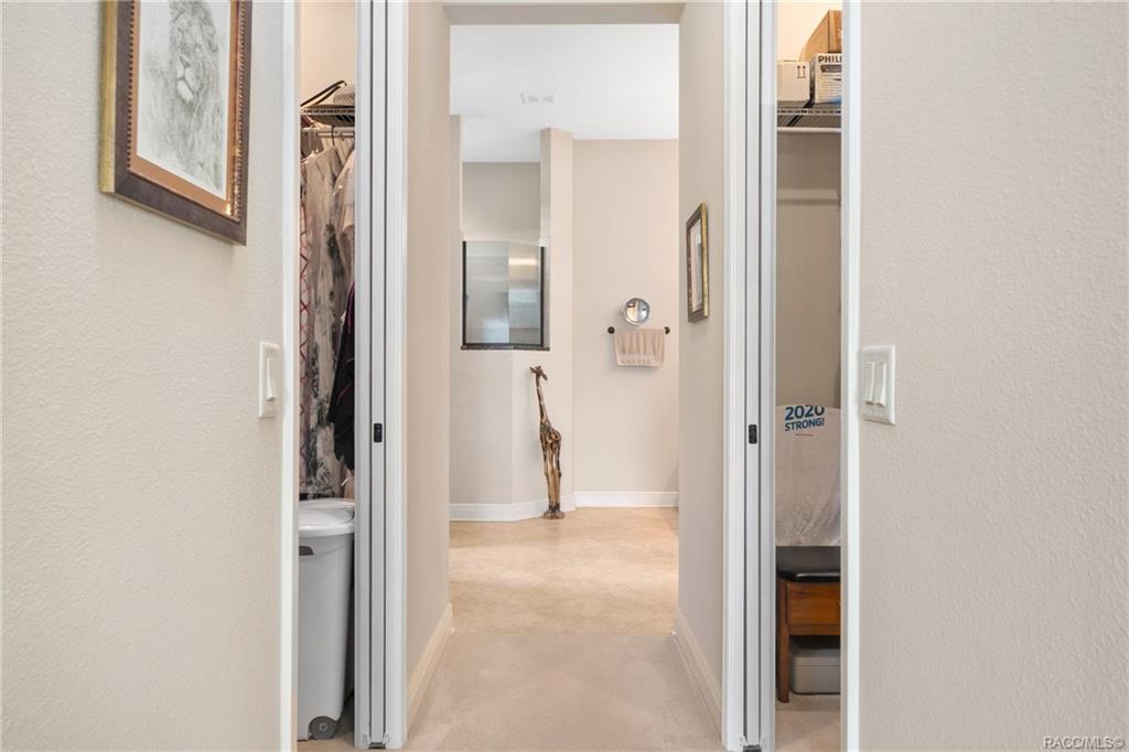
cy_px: 376
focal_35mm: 24
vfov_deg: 53.1
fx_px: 752
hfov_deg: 73.8
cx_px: 564
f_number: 8
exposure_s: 1
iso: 320
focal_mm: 16
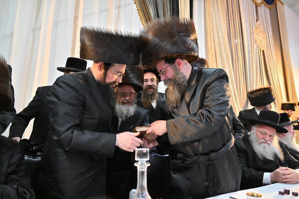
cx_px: 150
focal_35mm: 24
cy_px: 100
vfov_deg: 53.1
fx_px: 199
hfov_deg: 73.7
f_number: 4
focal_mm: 24
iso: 1250
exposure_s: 1/200
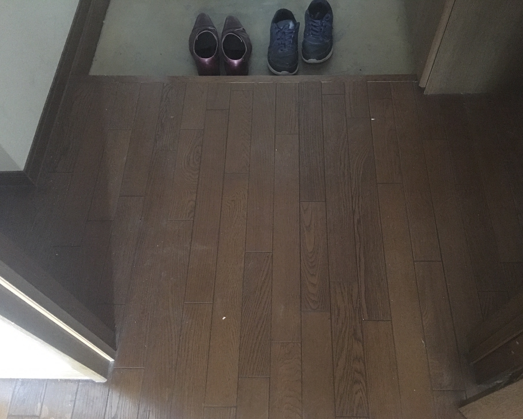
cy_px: 215
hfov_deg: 57.1
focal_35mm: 31
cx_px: 282
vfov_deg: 47.1
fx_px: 480
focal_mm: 4.15
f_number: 2.2
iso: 400
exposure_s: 1/4
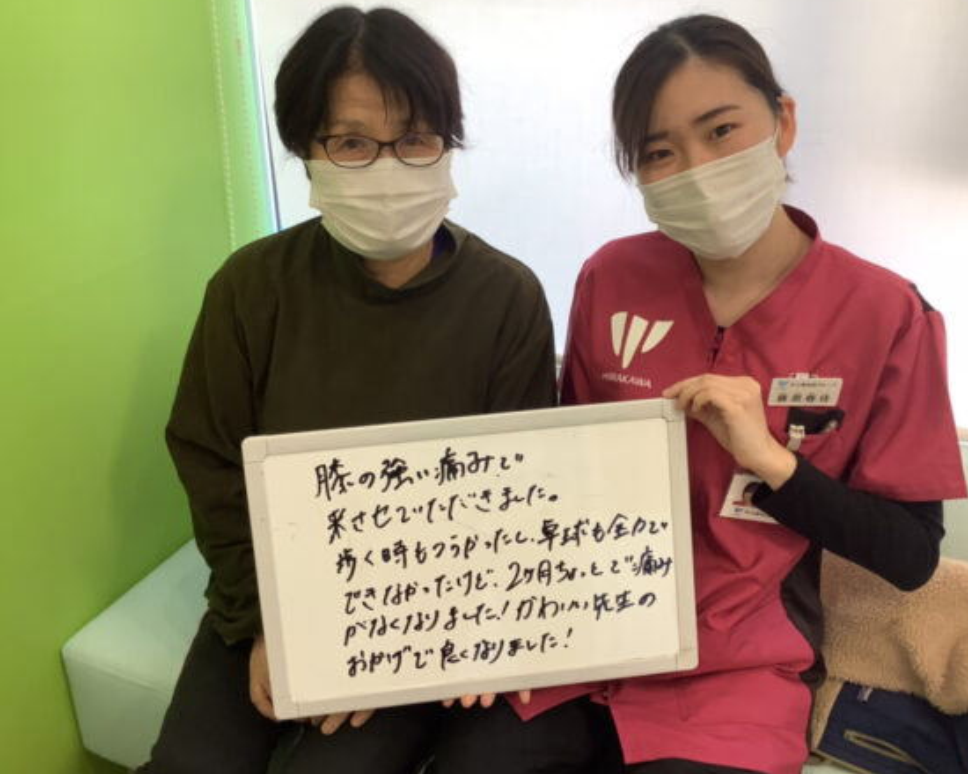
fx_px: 945
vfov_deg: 44.5
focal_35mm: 33
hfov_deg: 54.1
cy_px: 383
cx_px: 526
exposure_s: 1/50
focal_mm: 3.3
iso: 50
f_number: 2.4
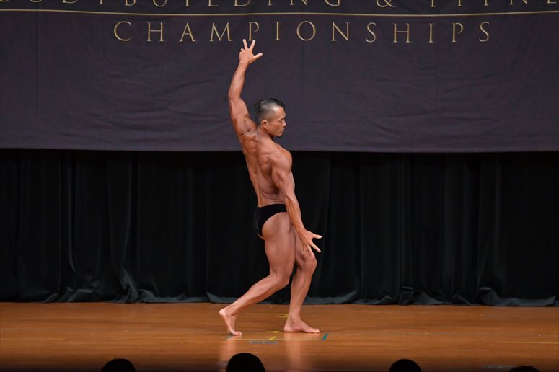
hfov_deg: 9.2
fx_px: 3492
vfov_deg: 6.1
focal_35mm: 225
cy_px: 186
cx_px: 280
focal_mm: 150
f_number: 5.6
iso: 4000
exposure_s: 1/400
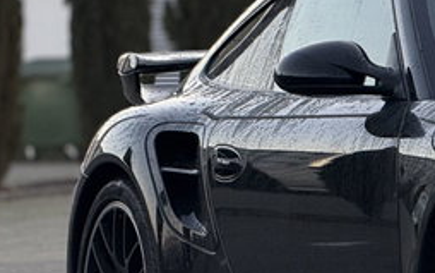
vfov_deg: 3.4
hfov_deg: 5.4
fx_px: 4554
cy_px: 132
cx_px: 641
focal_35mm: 384
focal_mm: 15.66
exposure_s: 1/99
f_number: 2.8
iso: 100
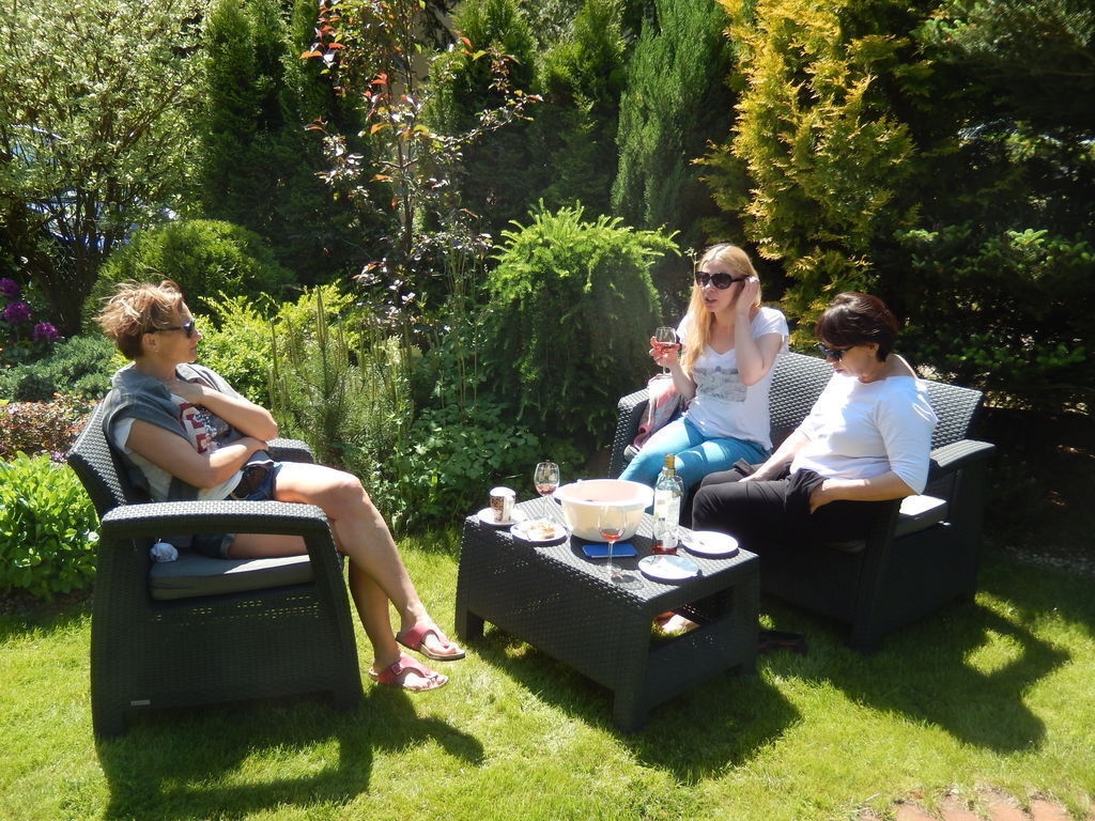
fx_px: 1012
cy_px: 410
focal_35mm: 32
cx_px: 548
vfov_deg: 44.2
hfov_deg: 56.8
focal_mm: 5.7
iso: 125
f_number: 3.8
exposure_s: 1/320
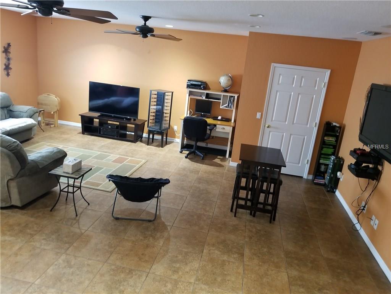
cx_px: 196
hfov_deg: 67.3
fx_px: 294
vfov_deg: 53.1
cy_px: 147
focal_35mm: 26
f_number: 1.7
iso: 200
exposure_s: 1/12
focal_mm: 4.25
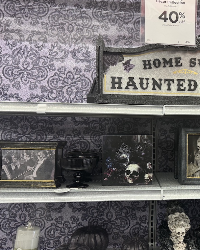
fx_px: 281
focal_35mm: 38
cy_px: 124
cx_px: 165
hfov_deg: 37.5
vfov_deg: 47.9
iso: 160
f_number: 1.78
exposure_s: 1/60
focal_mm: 6.76
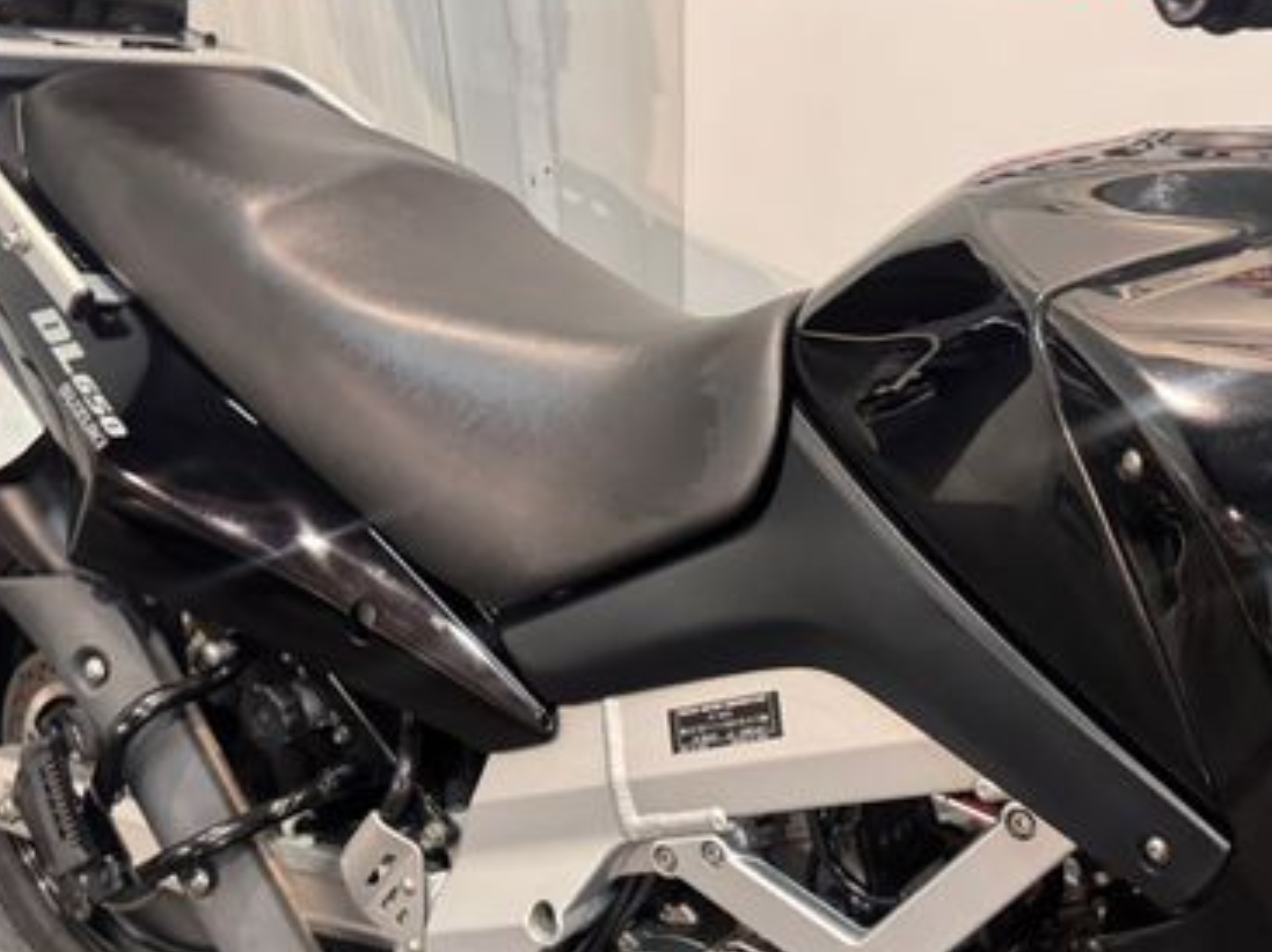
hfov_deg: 44.5
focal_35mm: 42
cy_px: 566
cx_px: 785
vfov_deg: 34.2
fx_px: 1542
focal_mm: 6.76
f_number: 1.78
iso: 800
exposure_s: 1/50
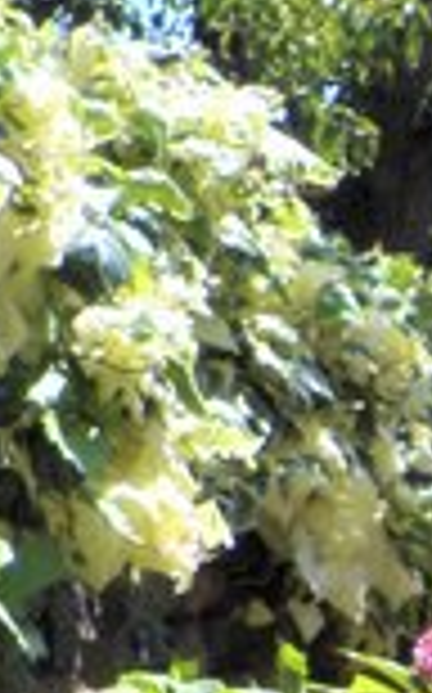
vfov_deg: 10.5
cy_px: 788
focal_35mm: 198
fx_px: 3737
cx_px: 968
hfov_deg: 6.4
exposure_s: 1/200
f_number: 5.6
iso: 64
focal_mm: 6.3
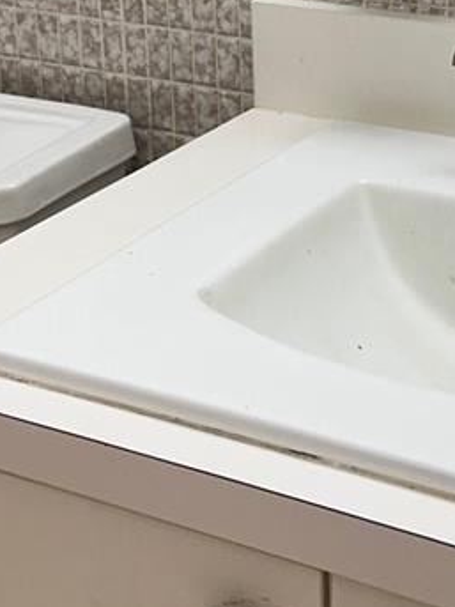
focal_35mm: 84
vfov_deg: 22.7
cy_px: 51
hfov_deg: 17.4
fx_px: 1473
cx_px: 363
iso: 125
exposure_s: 1/120
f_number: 1.78
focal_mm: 6.86
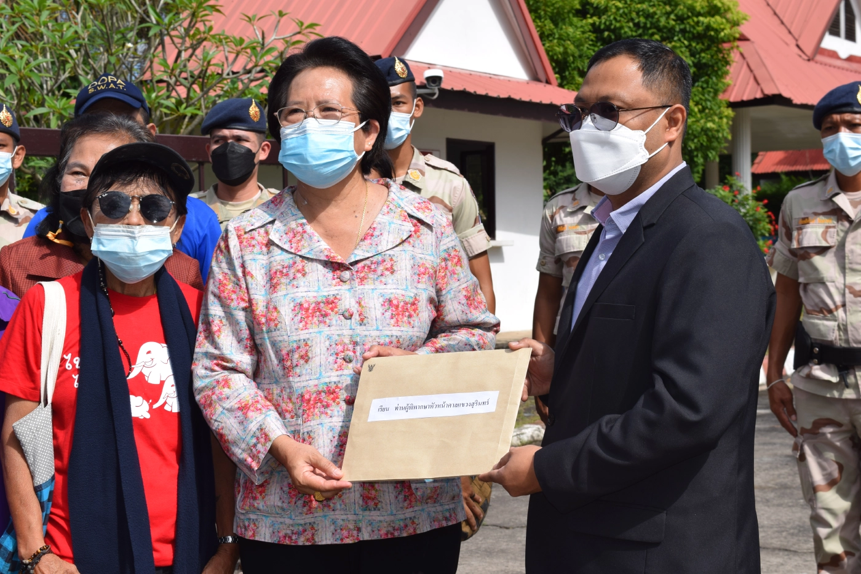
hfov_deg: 29.9
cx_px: 430
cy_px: 287
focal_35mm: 68
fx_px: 1614
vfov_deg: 20.2
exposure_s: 1/200
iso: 100
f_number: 13
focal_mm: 45
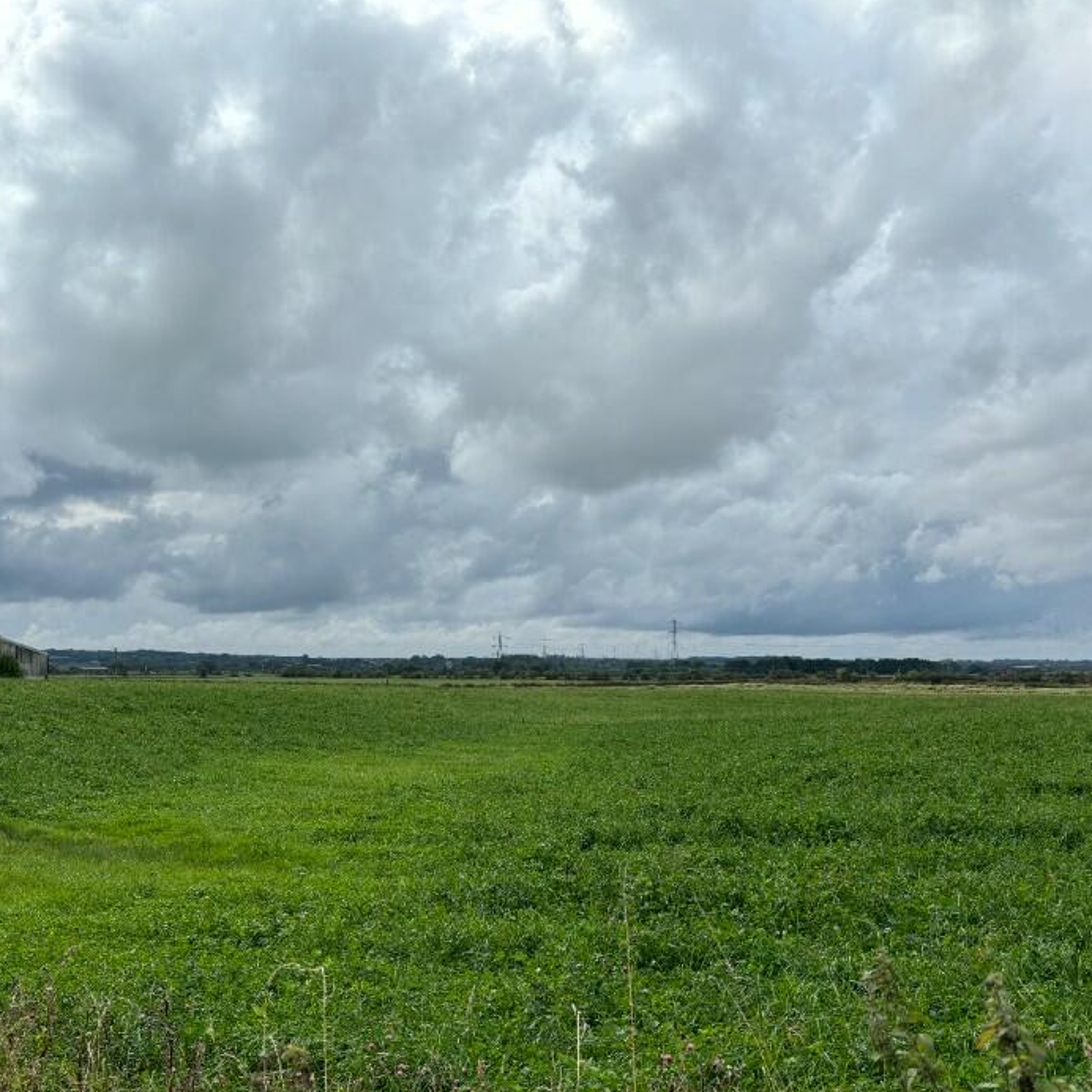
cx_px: 439
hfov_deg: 48.2
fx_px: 1213
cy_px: 595
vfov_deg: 48.4
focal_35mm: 34
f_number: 1.6
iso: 50
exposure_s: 1/5076
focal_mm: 5.96
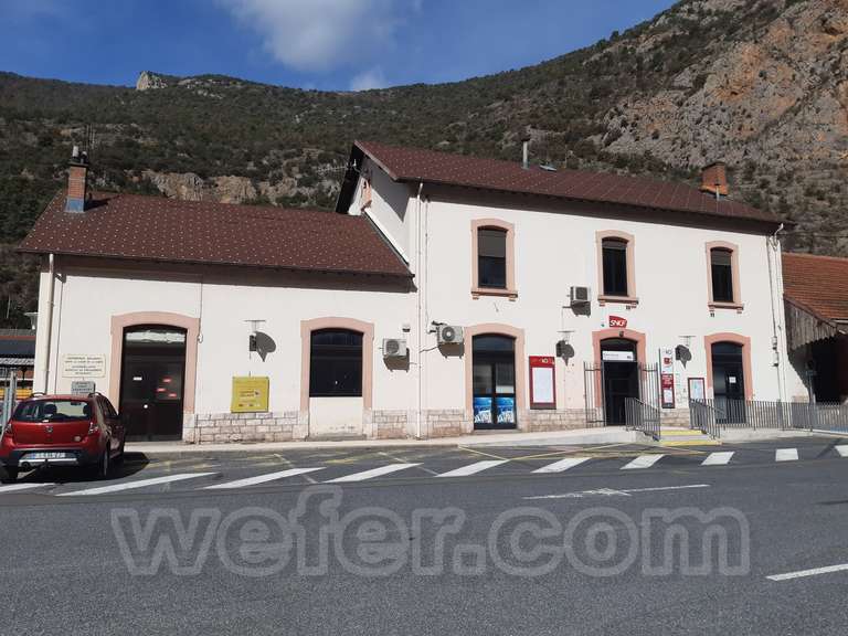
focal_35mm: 26
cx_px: 424
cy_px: 318
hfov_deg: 67.3
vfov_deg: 53.1
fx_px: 637
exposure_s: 1/3831
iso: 40
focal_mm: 3.92
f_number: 1.7
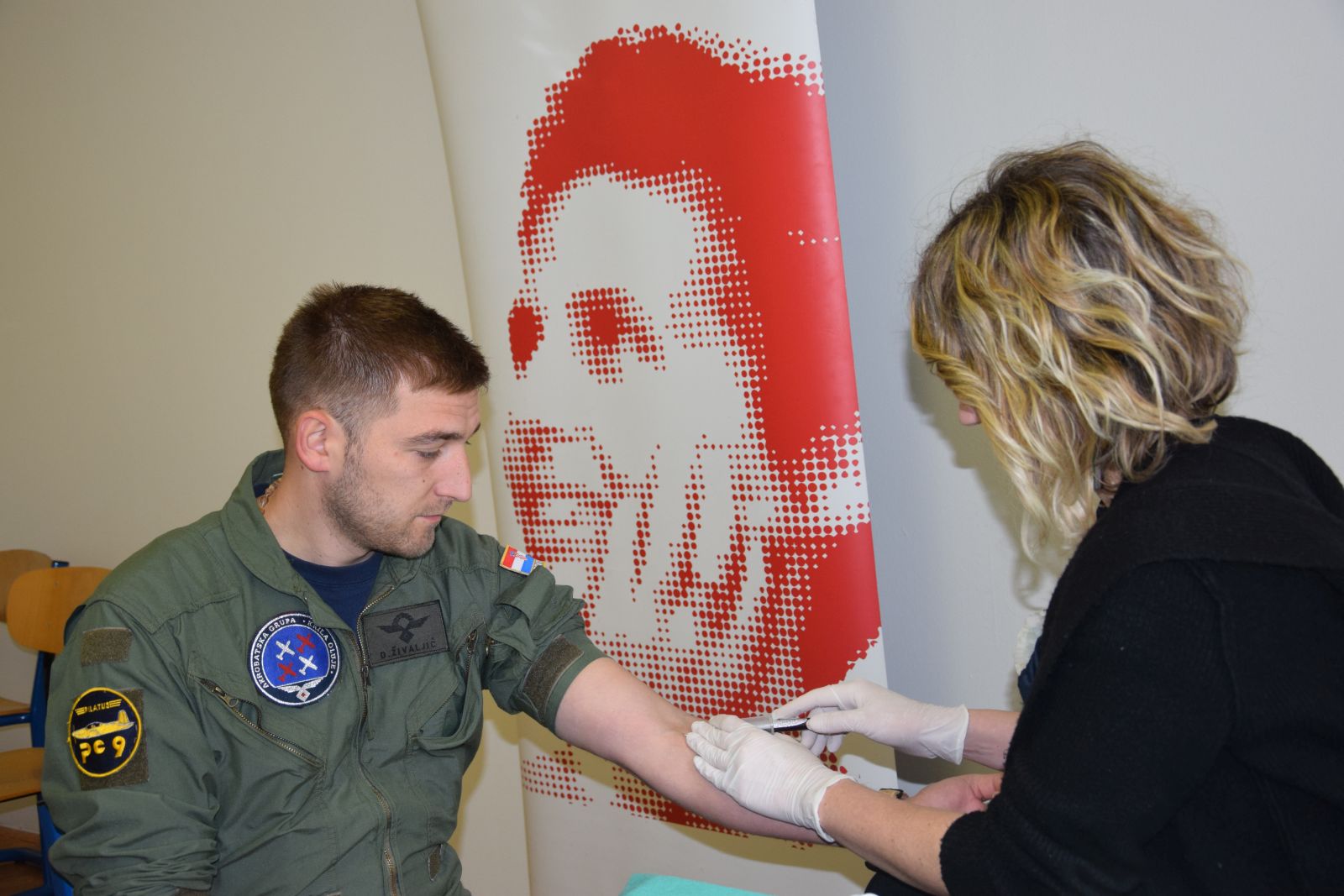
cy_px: 448
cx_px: 672
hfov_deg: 43.6
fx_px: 1680
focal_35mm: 45
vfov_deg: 29.9
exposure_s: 1/100
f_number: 5
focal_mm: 30
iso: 800
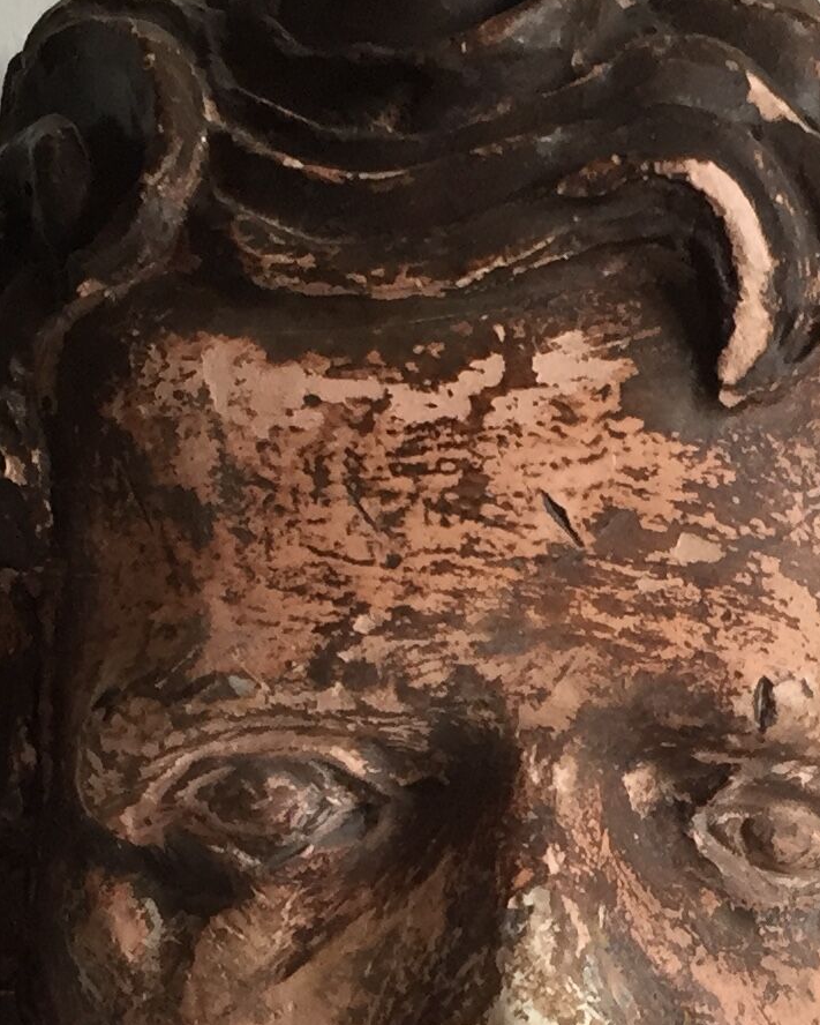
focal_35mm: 104
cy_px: 1075
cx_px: 422
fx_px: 3153
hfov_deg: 14.8
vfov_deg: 17.9
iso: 32
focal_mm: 4.15
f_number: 2.2
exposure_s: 1/33
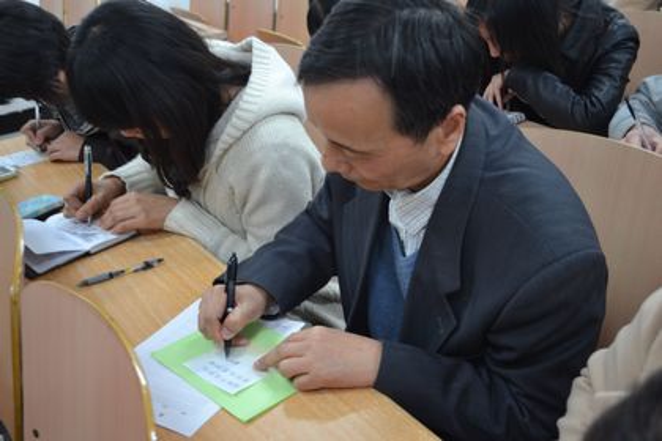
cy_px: 220
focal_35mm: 42
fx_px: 772
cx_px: 331
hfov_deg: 46.4
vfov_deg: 31.9
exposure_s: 1/15
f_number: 4.5
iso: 450
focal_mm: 28
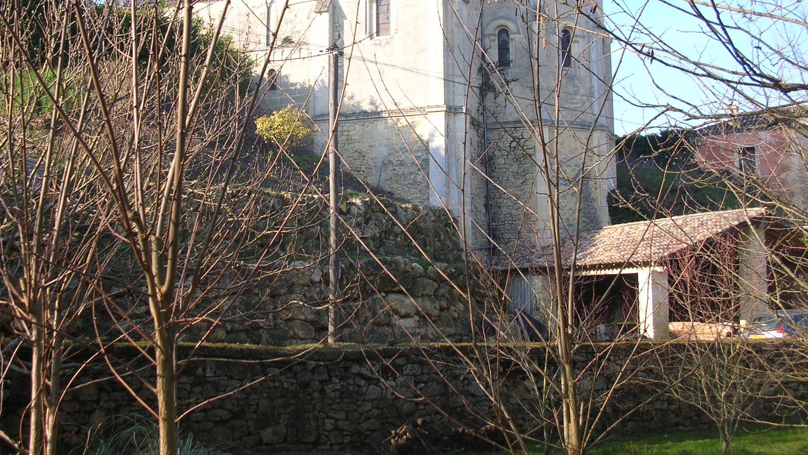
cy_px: 121
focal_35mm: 46
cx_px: 348
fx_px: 986
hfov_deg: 44.5
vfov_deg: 25.7
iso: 50
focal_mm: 6.2
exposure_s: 1/283
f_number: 2.9
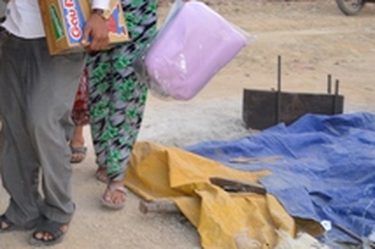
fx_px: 853
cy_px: -99
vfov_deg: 15.6
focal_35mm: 82
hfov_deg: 22.2
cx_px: -114
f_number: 4.5
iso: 640
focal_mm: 18
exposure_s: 1/100
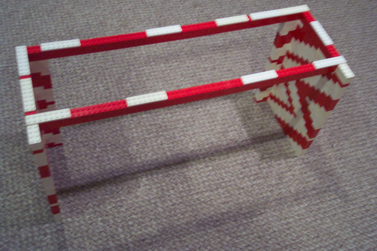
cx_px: 188
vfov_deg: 35.1
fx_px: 398
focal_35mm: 38
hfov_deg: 50.7
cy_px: 126
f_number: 2.8
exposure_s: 1/15
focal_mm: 8
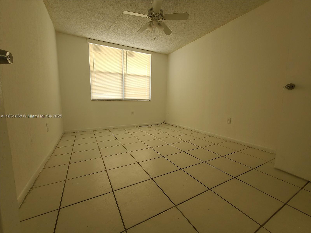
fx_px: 117
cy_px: 116
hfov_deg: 106.2
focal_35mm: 13
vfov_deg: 89.9
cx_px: 156
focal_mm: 2.2
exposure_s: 1/59
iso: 80
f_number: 2.2
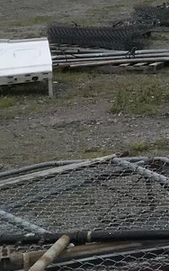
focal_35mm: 149
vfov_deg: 13.3
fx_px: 1099
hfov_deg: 7.3
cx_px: 586
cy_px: -122
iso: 20
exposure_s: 1/3425
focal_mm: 3.99
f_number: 1.8
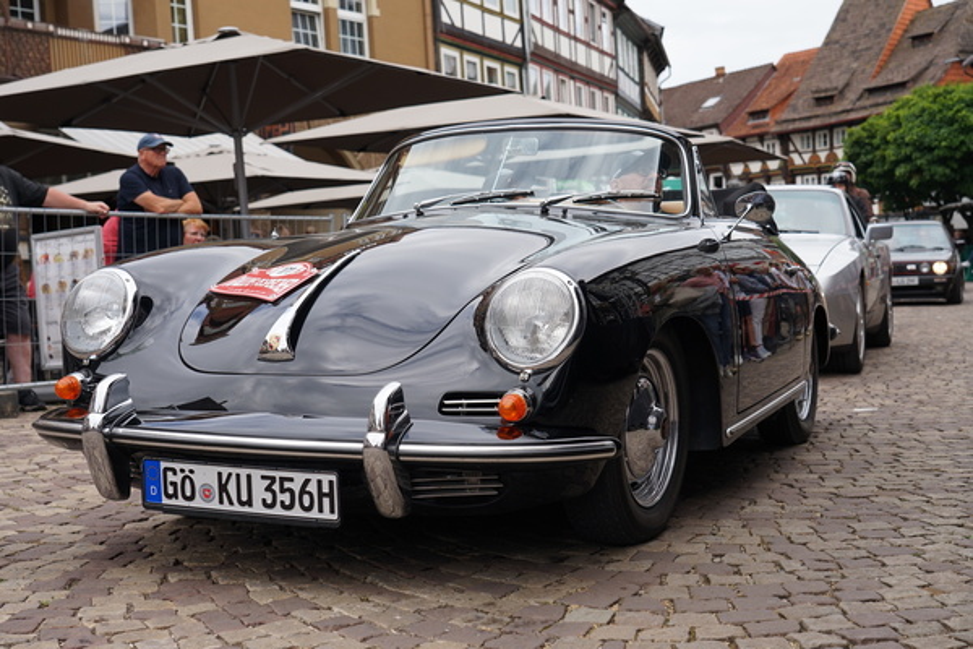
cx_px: 486
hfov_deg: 41.1
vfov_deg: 28.1
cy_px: 324
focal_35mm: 48
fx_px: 1297
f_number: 5.6
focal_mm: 48
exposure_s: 1/200
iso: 100
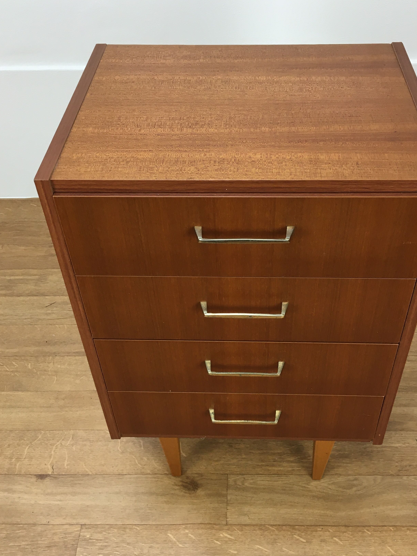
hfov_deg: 39.6
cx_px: 230
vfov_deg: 51.4
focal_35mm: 36
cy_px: 273
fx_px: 578
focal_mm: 4.15
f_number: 2.2
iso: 40
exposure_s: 1/33
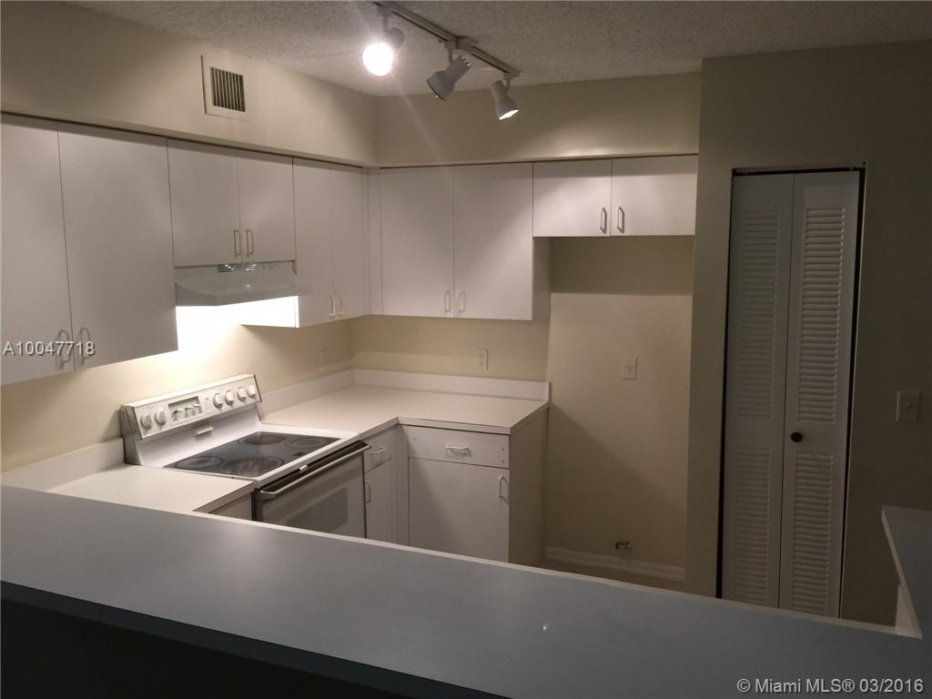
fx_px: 781
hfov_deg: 61.7
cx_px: 466
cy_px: 350
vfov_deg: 48.2
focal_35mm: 29
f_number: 2.2
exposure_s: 1/15
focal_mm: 4.15
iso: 50
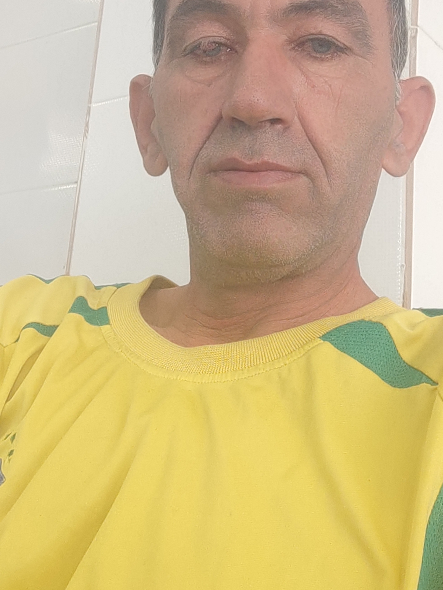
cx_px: 232
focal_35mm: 43
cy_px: 192
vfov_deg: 43.2
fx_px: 734
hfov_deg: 33.6
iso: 61
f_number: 2.45
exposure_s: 1/50
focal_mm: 3.26
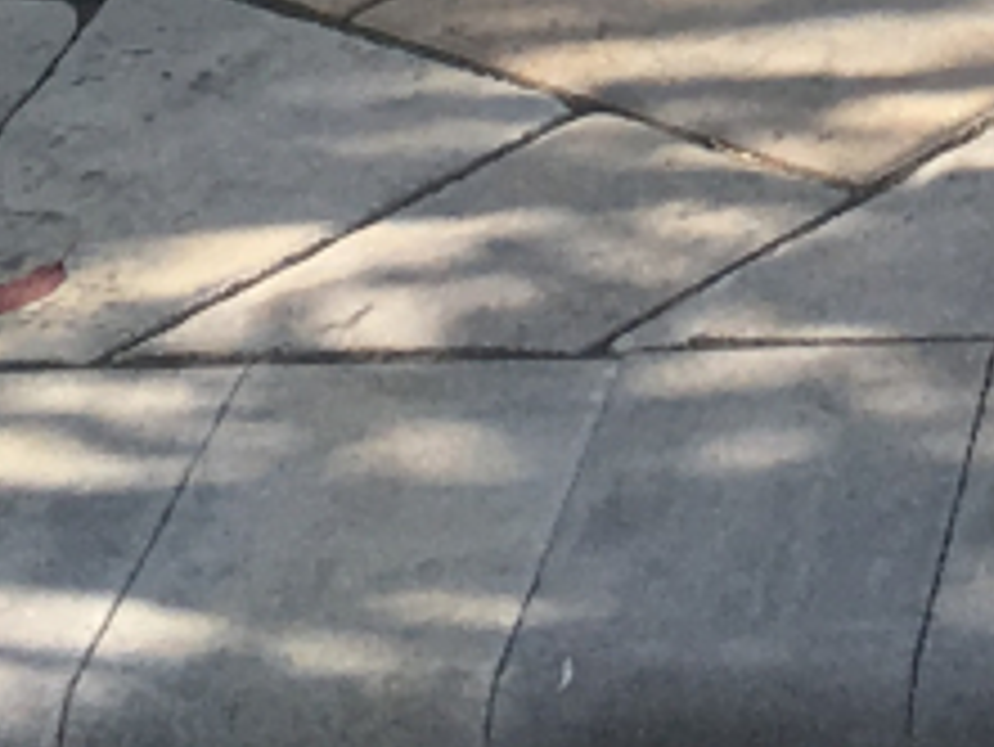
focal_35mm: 210
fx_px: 6033
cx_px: 1583
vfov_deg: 6.5
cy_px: -1386
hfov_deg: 9.1
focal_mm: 4.15
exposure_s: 1/916
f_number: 2.2
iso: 25
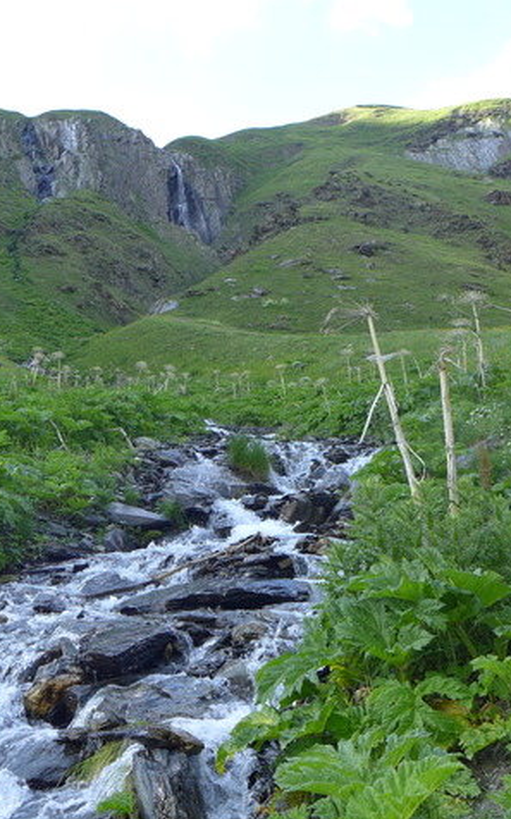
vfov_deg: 52.8
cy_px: 408
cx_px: 95
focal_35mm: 37
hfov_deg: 33.3
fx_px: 825
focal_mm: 4.7
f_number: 2.8
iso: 80
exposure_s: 1/200
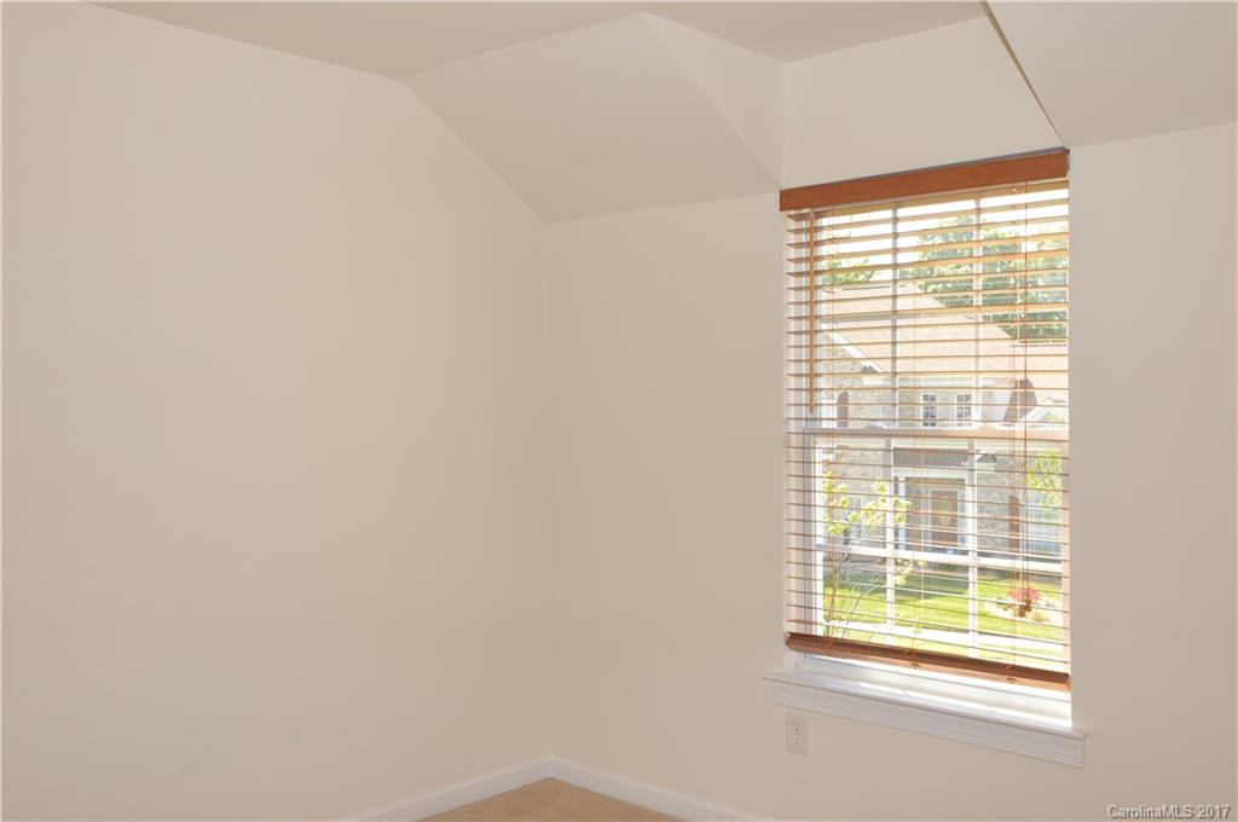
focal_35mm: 33
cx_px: 619
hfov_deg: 57.3
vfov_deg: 39.9
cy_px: 411
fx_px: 1133
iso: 200
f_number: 5.6
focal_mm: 22
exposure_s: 1/125
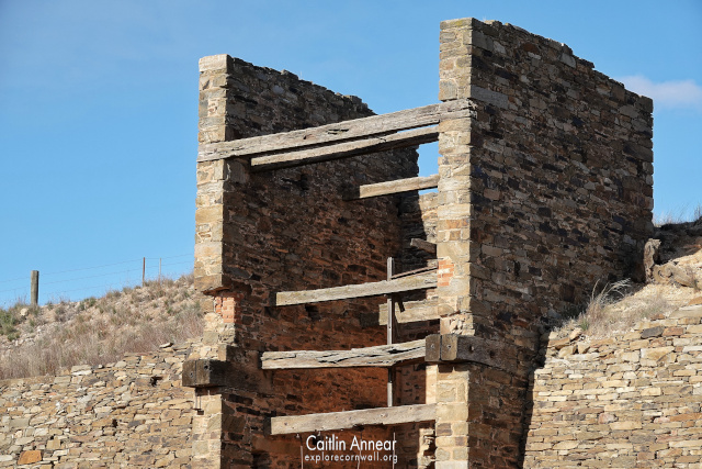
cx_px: 351
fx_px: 2243
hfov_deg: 17.8
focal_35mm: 115
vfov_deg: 11.9
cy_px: 234
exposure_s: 1/640
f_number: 4
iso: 100
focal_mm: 42.08
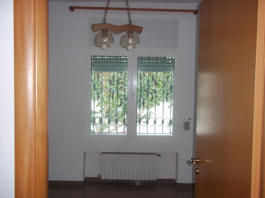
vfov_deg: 39.7
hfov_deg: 51.4
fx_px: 276
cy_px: 99
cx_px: 132
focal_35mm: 36
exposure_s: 1/30
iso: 160
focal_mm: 6.5
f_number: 3.1
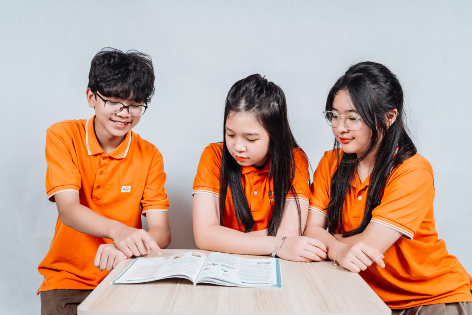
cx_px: 236
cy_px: 158
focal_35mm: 43
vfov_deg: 31.2
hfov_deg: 45.4
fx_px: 564
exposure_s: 1/160
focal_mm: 43
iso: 400
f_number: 8
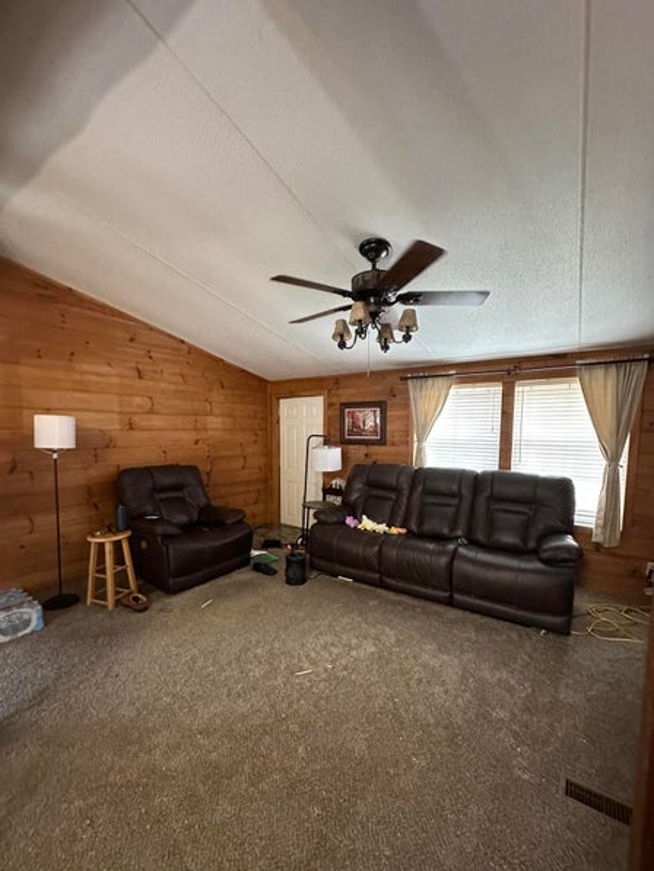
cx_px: 307
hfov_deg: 81.7
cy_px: 465
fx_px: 378
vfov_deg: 98.0
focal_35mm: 15
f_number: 2.2
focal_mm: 2.22
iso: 1000
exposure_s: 1/40
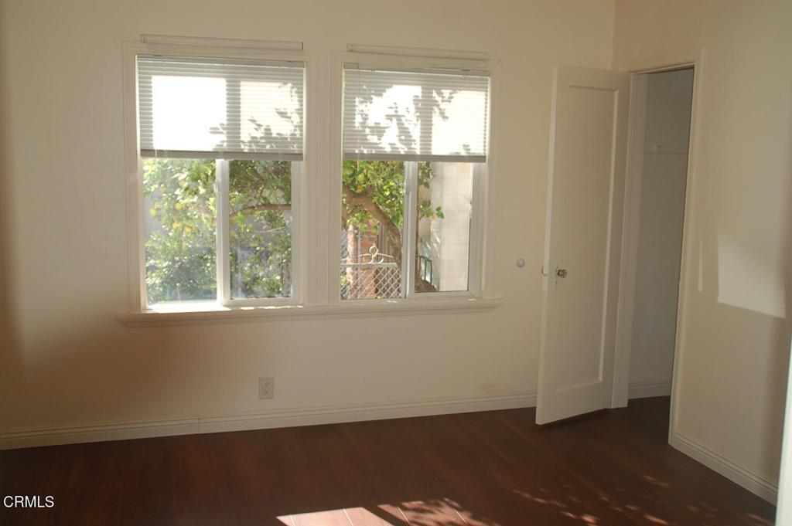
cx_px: 396
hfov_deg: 51.3
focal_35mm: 38
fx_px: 824
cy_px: 263
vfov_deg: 35.4
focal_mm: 25
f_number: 4
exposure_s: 1/500
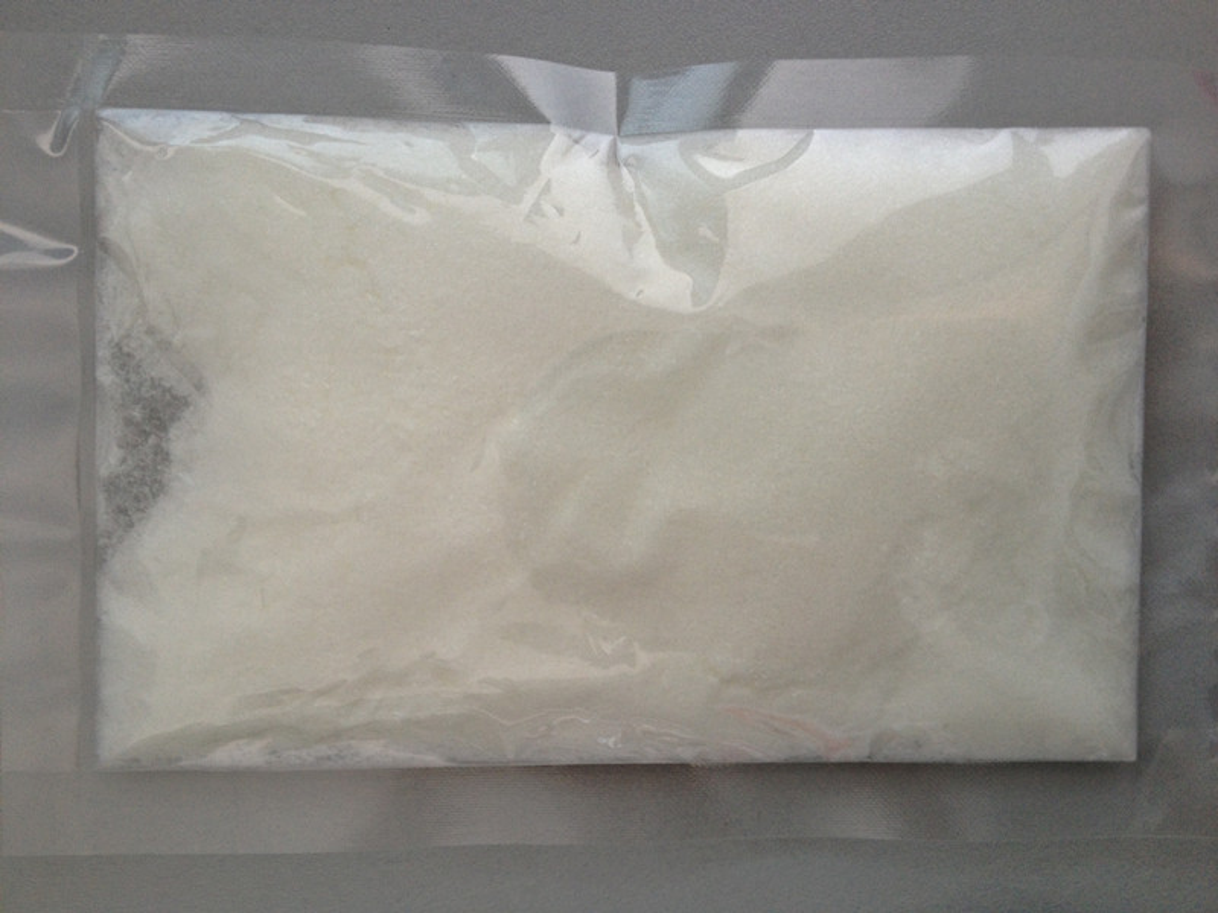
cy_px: 456
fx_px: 1232
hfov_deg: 52.6
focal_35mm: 35
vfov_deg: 40.7
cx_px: 609
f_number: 2.4
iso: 64
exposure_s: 1/20
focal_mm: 4.28
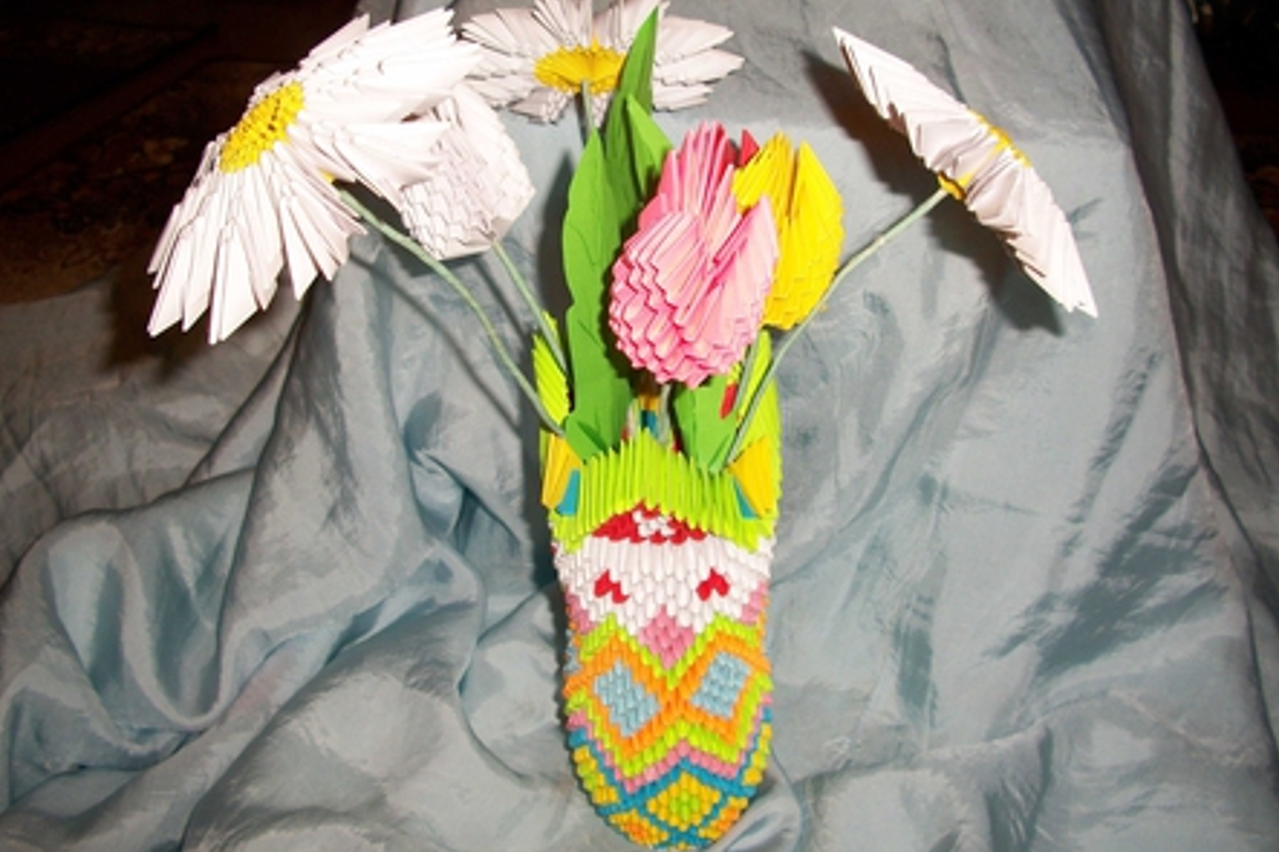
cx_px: 641
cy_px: 413
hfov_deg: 51.9
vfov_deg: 35.9
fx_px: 1314
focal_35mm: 37
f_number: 3.1
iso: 80
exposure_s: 1/50
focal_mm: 6.3
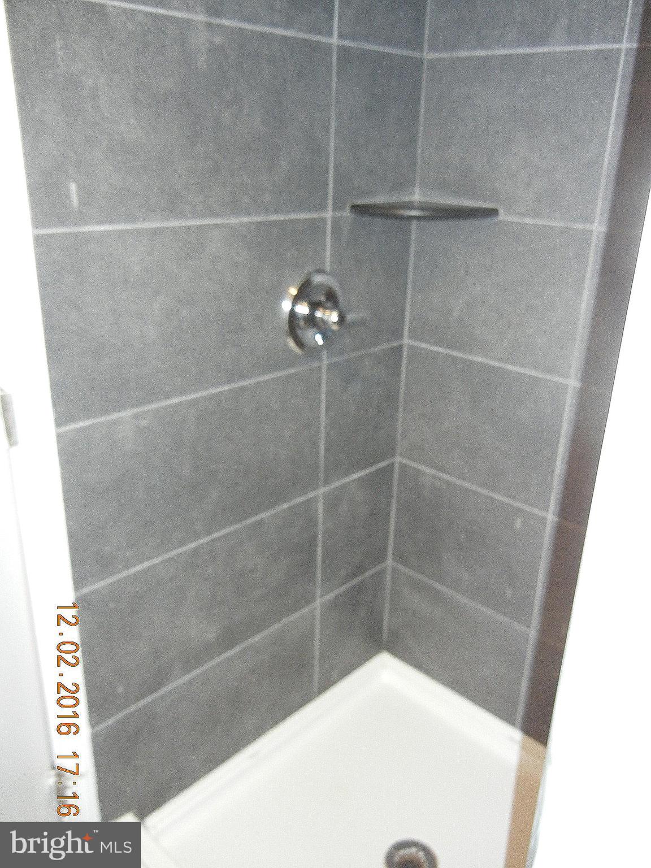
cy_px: 434
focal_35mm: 30
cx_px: 326
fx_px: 752
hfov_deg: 46.8
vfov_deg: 60.0
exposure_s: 1/30
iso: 284
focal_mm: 5.4
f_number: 3.5
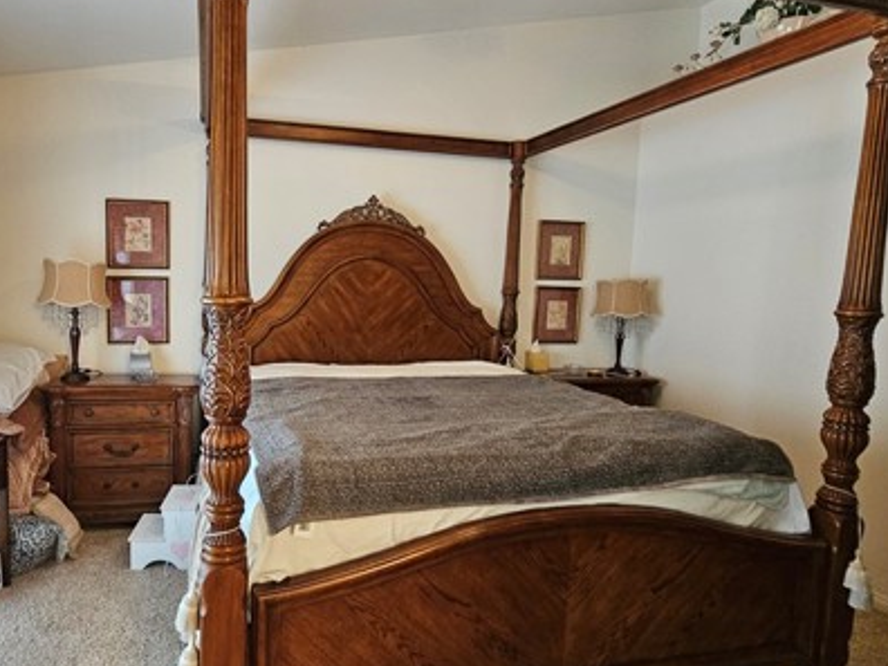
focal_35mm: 21
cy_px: 332
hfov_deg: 77.9
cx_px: 345
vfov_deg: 63.4
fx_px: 539
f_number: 2.2
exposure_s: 1/30
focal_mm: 2.2
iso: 400
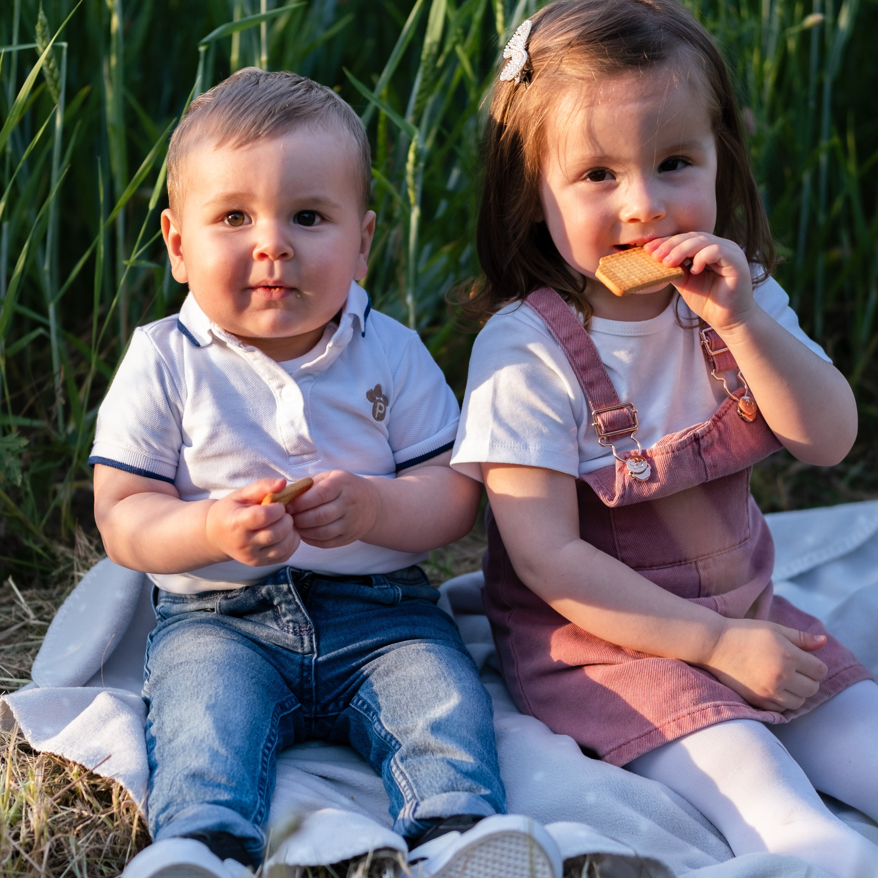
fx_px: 3587
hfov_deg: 14.0
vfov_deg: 13.9
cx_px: 490
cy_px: 553
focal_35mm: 125
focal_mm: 56
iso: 160
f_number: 1.4
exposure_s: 1/1600
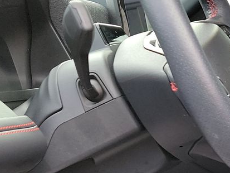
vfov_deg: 14.4
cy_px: 289
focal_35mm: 93
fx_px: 618
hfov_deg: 18.8
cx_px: 336
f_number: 1.8
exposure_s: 1/59
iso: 119
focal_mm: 6.7
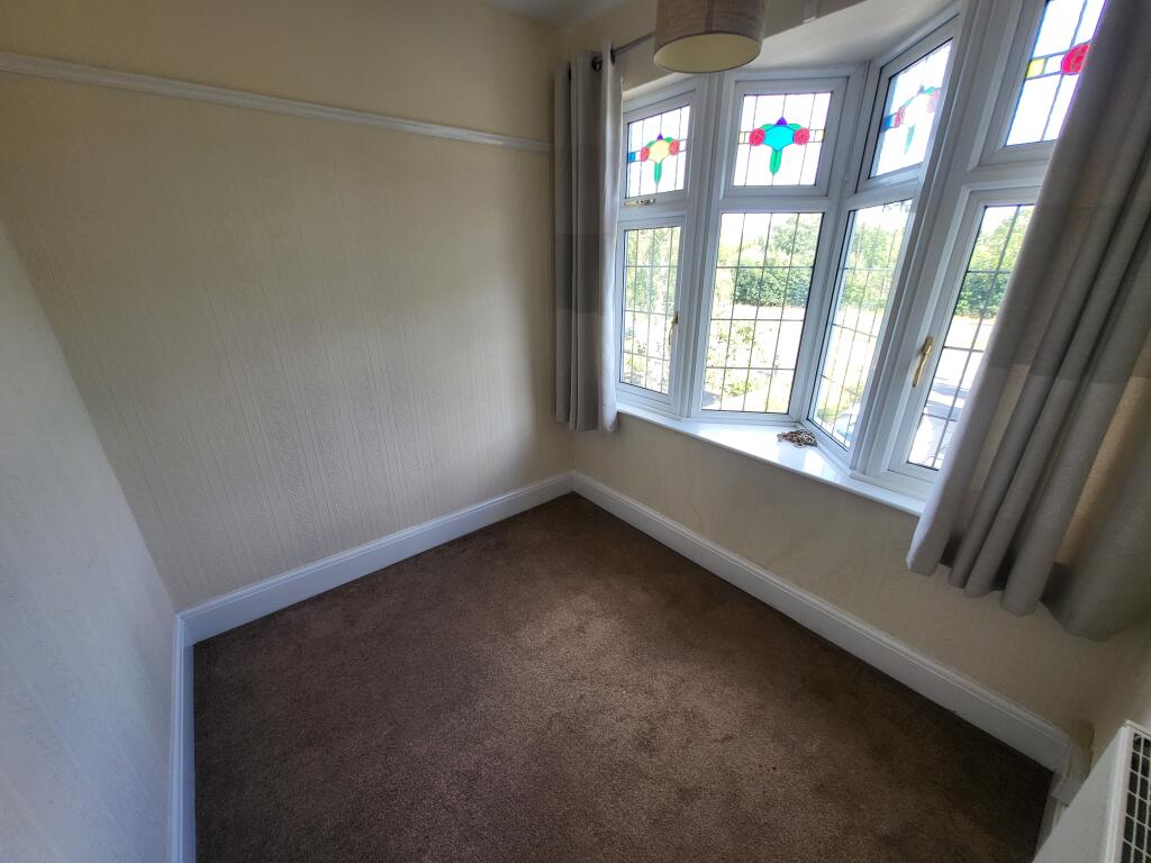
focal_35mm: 13
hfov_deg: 106.2
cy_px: 432
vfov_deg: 89.9
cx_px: 576
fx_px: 432
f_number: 2.2
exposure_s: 1/100
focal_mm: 1.74
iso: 50
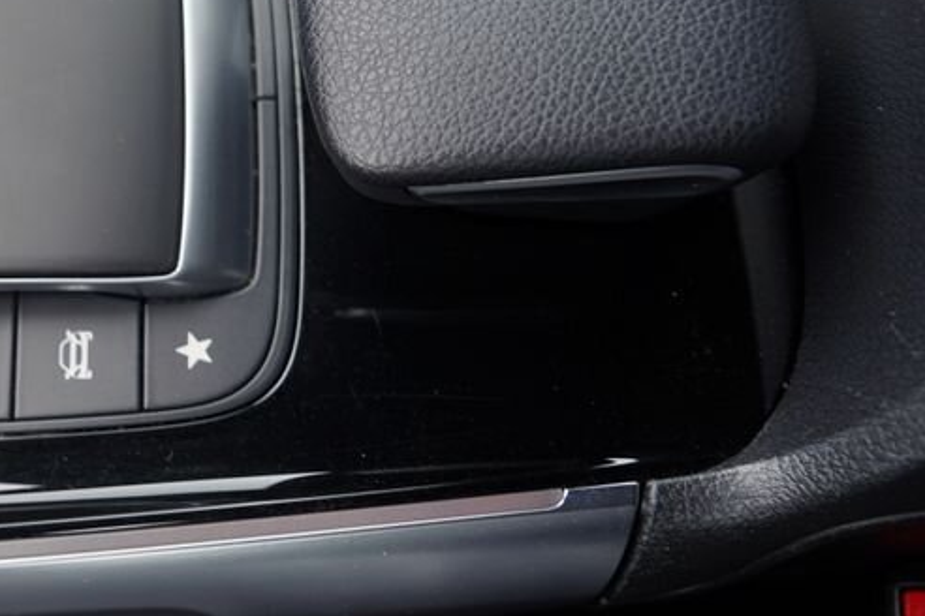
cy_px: 224
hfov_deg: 35.6
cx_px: -8
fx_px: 1285
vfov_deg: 26.9
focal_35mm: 50
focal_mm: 24
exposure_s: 1/60
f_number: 4
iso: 100
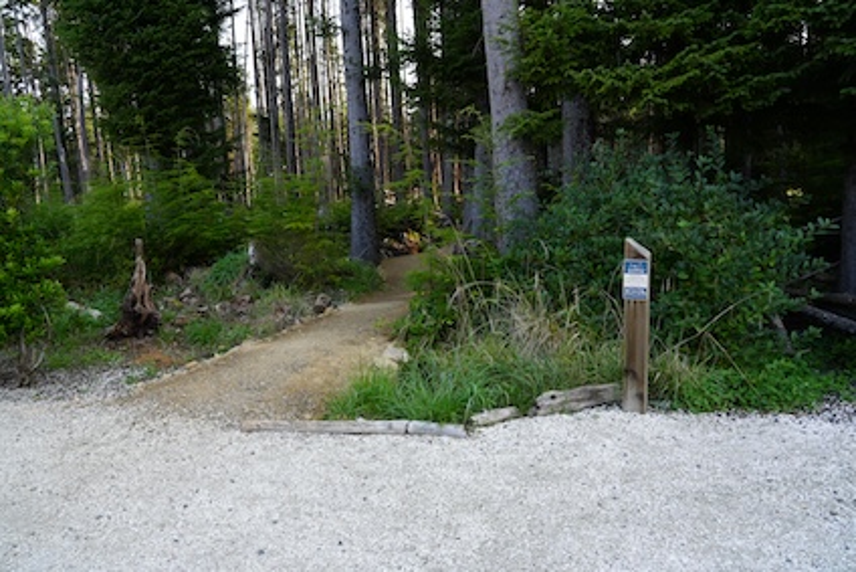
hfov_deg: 73.7
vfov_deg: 53.2
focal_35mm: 24
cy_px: 286
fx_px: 571
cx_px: 428
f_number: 4.5
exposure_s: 1/80
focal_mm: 24
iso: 80
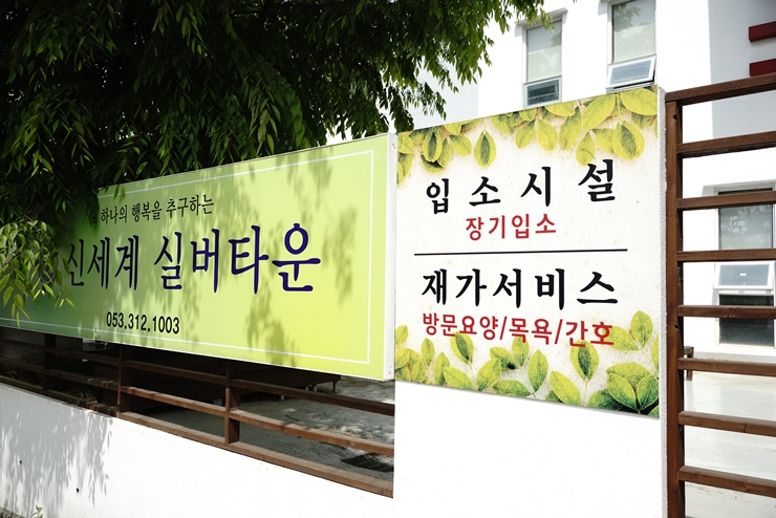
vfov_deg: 46.4
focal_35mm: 28
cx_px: 388
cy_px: 259
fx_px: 604
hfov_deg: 65.5
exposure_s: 1/3200
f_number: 6.3
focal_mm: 28
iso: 800
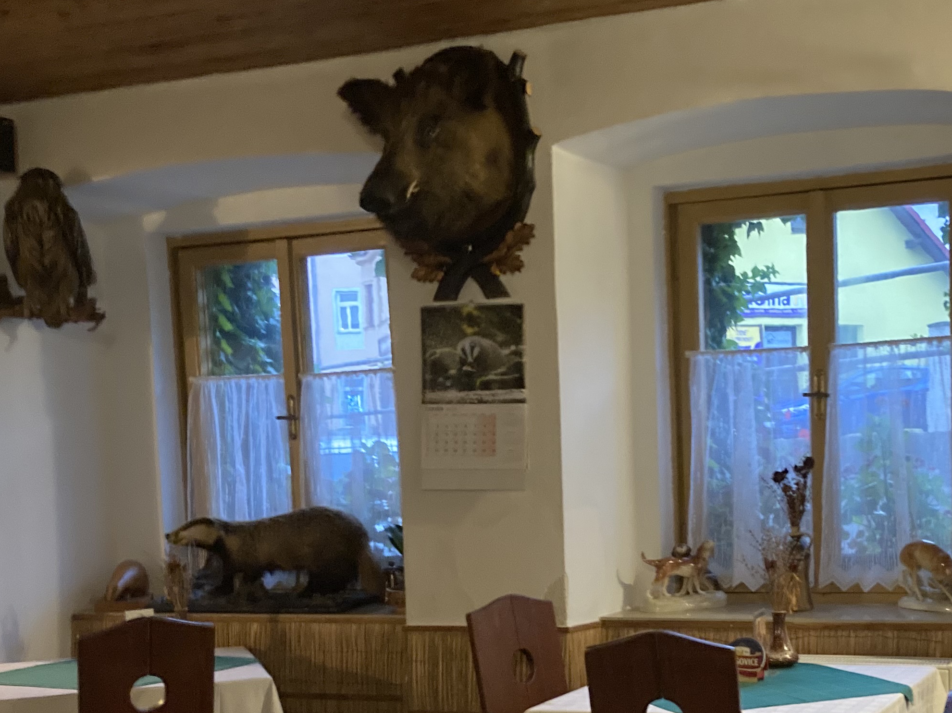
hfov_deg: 33.5
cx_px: 644
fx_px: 1567
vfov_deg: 25.1
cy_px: 592
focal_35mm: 57
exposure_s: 1/30
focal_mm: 3.99
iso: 500
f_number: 1.8
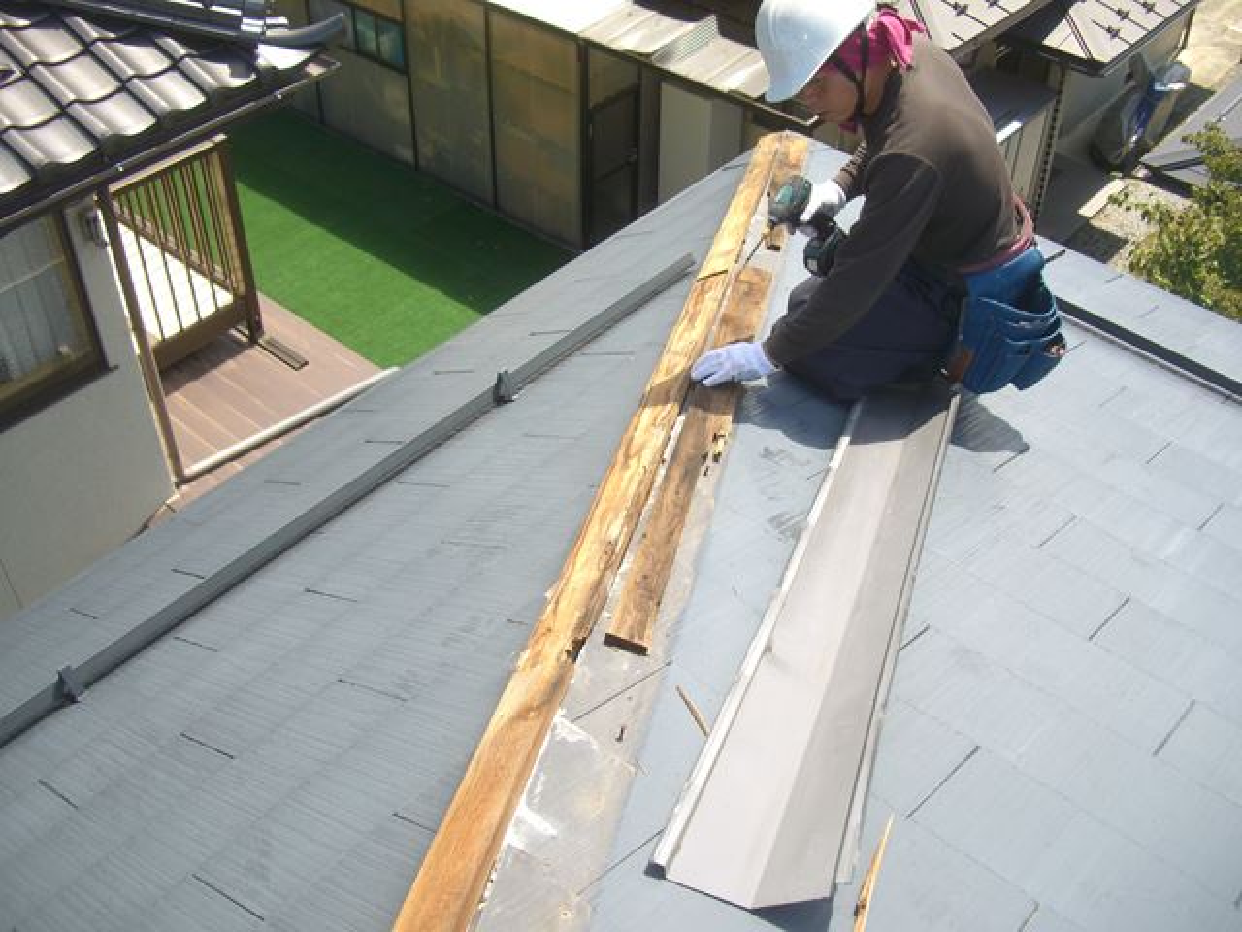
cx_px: 621
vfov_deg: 37.7
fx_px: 1363
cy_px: 466
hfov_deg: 49.0
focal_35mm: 38
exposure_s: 1/400
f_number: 2.8
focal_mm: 7.9
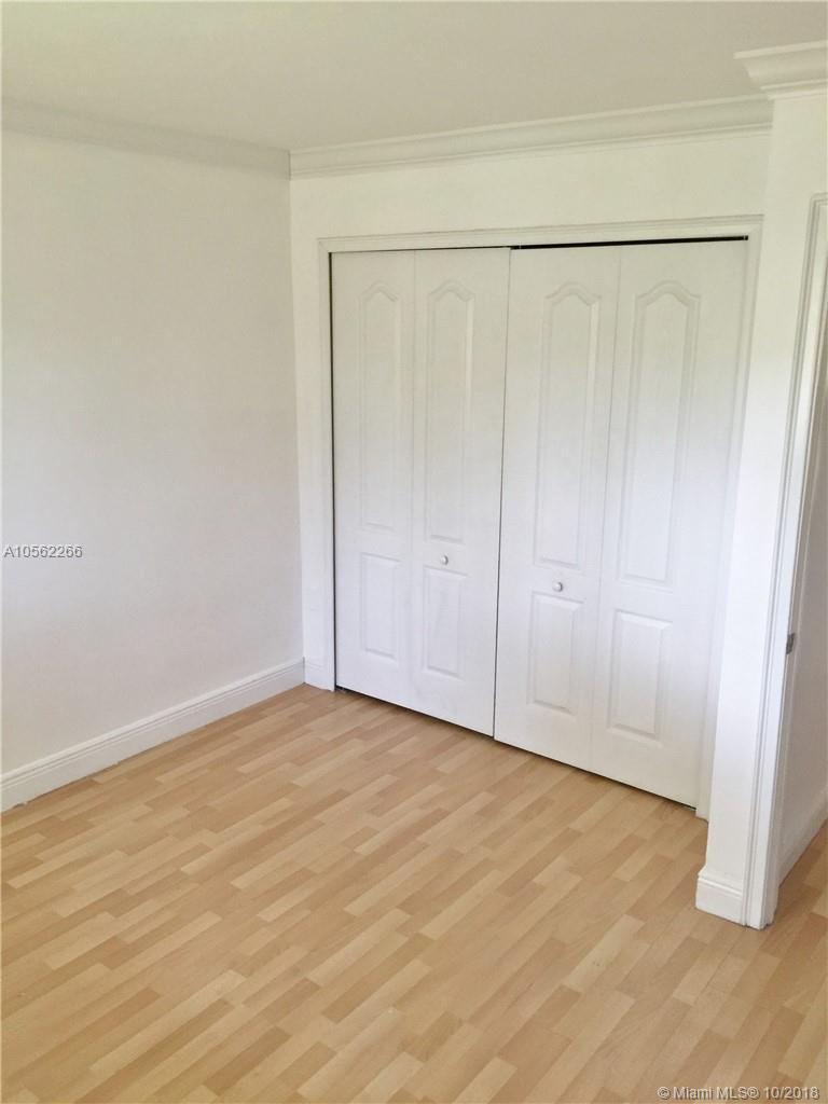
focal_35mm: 29
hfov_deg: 48.2
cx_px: 414
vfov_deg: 61.7
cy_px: 552
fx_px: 925
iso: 50
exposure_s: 1/30
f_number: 2.2
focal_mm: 4.15
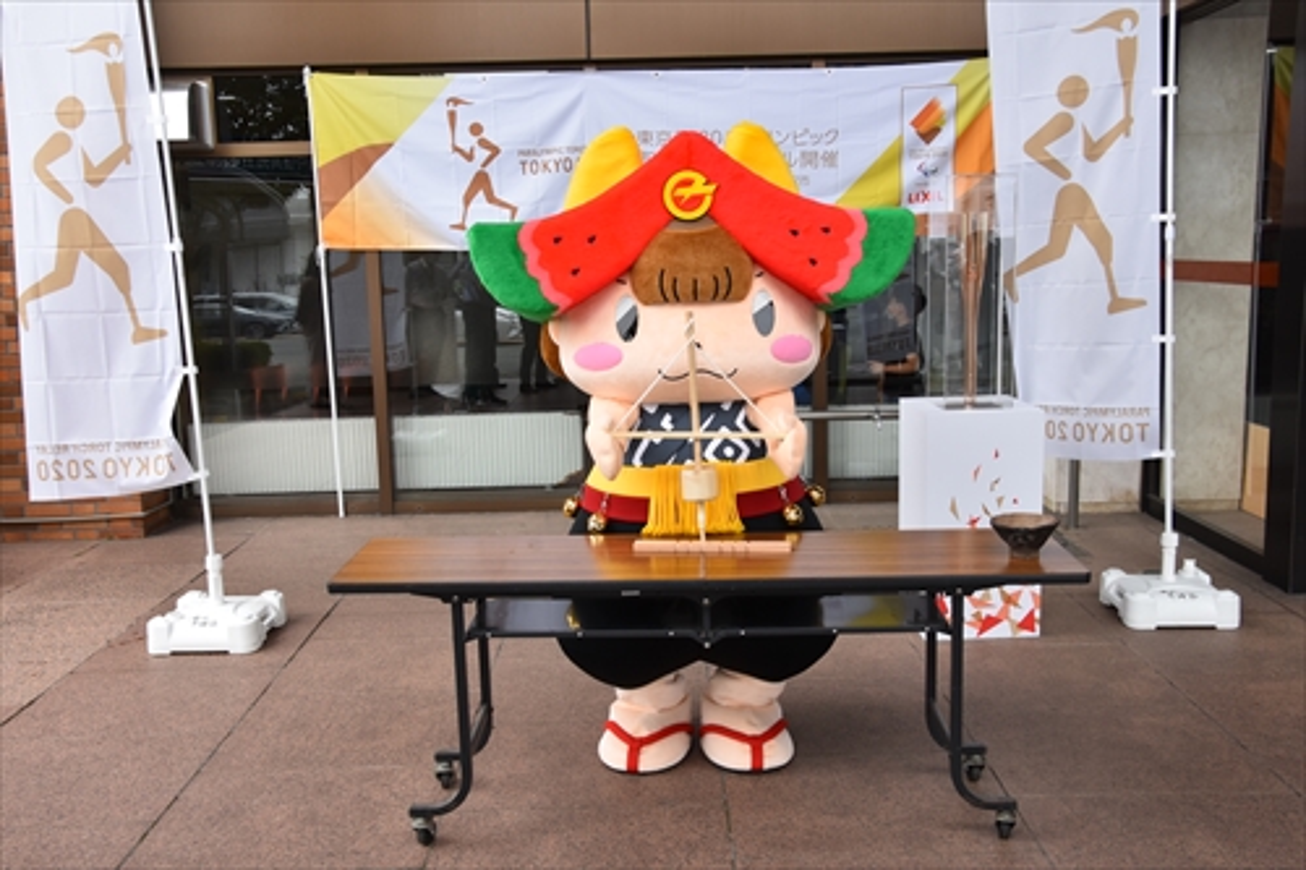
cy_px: 435
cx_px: 653
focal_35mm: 34
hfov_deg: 55.1
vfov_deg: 38.3
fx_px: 1251
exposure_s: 1/200
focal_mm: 23
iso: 400
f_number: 9
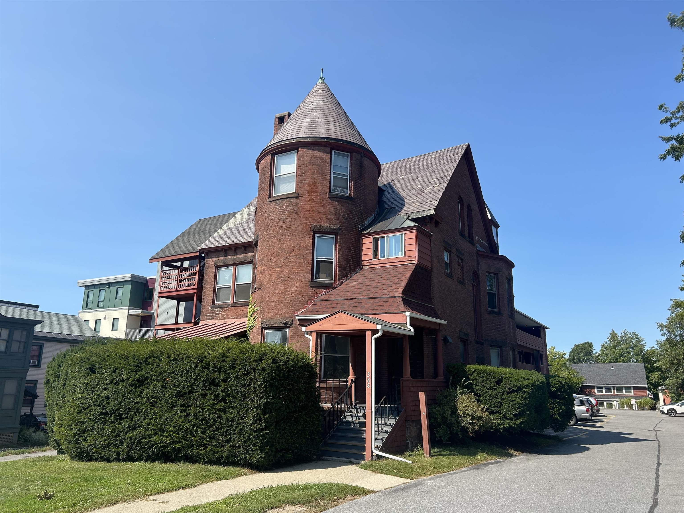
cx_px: 342
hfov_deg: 67.3
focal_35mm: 26
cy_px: 256
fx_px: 514
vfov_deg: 53.1
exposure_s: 1/2994
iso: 50
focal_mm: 5.7
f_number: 1.5
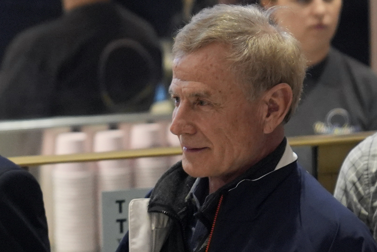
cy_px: 78
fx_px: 2765
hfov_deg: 7.7
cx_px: -144
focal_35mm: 264
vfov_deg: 5.2
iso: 2000
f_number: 2.8
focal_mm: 70
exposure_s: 1/500
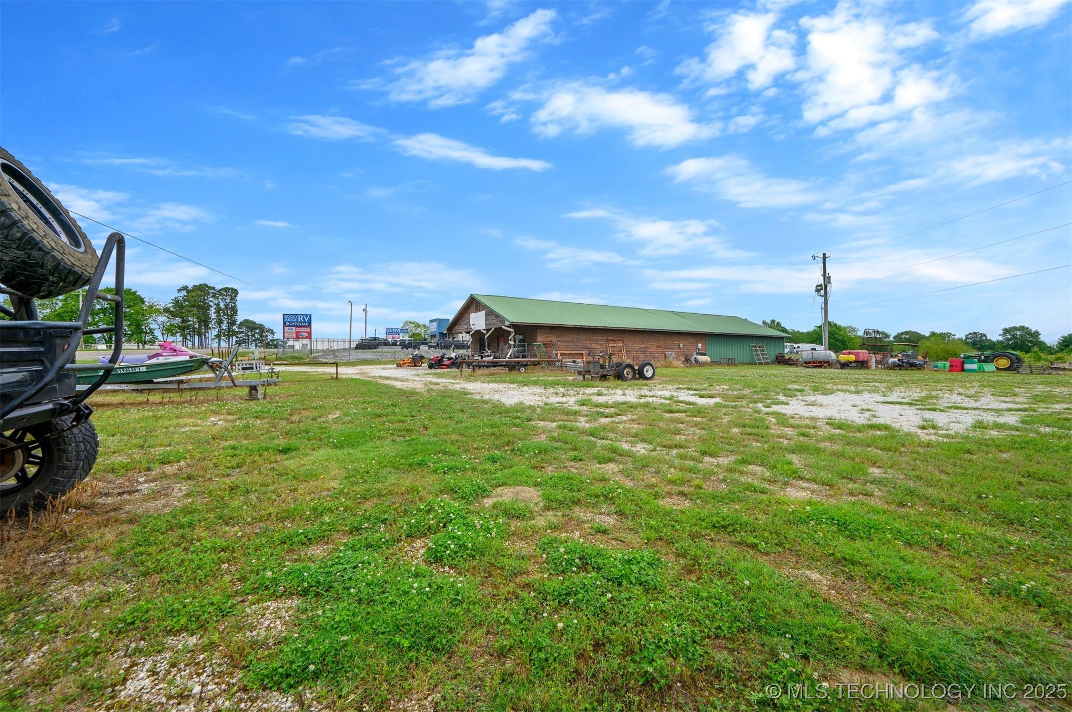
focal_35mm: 14
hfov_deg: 104.3
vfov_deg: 81.1
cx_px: 536
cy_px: 356
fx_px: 417
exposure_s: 1/250
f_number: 9
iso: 250
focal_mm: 14
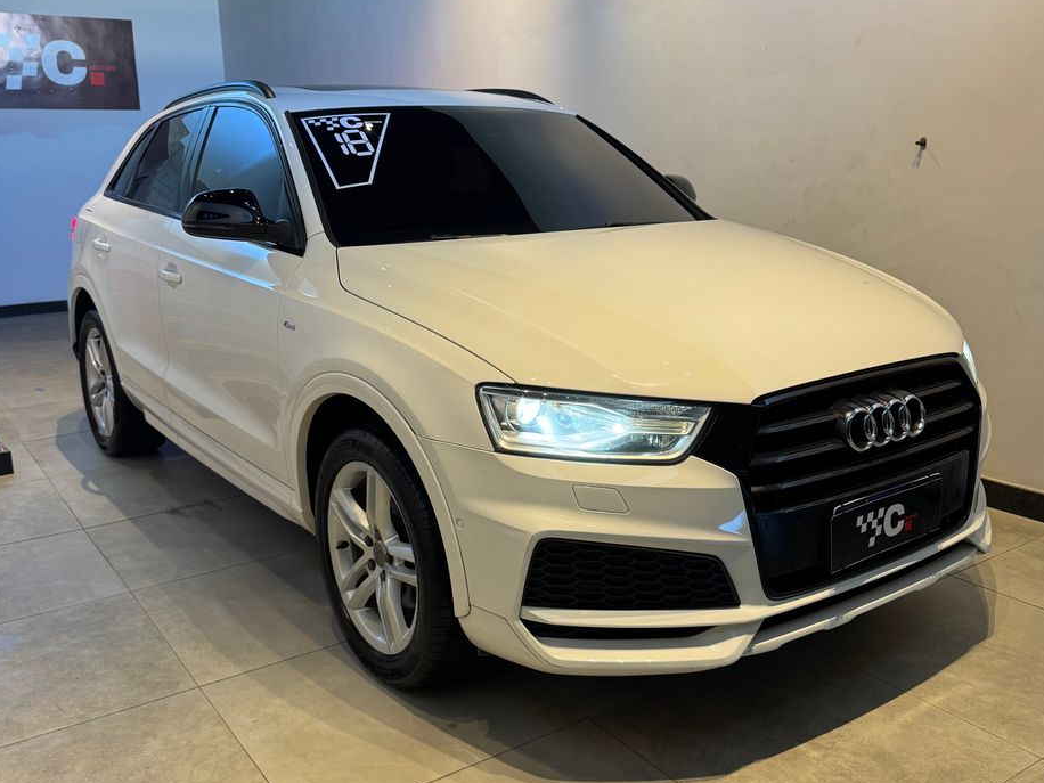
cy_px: 378
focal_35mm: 25
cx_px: 536
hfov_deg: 69.4
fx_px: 754
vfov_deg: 54.9
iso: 100
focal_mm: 6.76
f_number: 1.78
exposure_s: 1/60
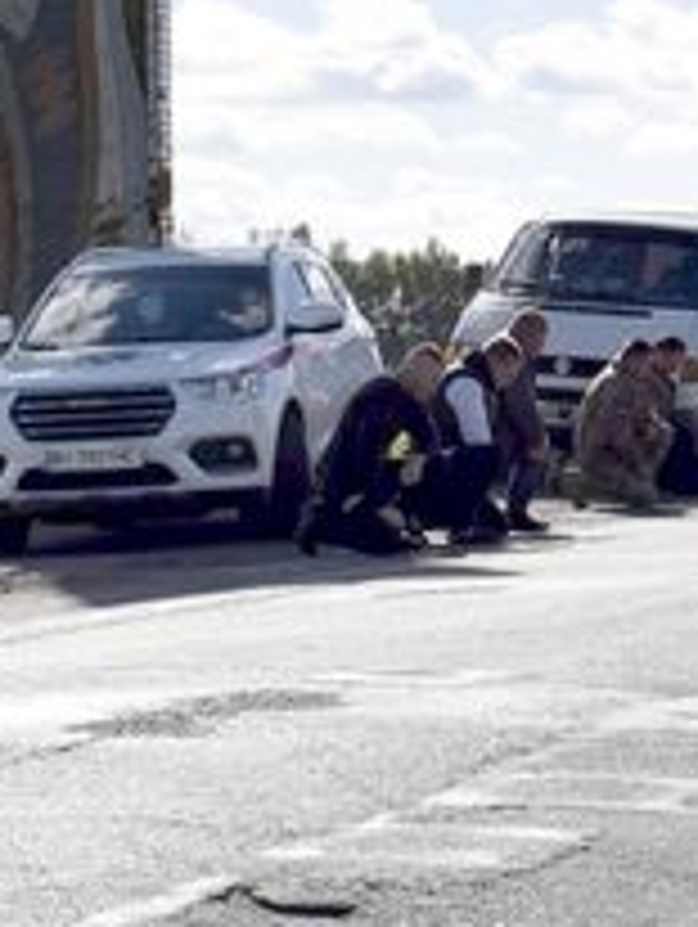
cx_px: 504
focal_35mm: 163
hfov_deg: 9.1
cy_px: 495
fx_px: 4367
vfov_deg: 12.1
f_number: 11
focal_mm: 31
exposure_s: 1/500
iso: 200
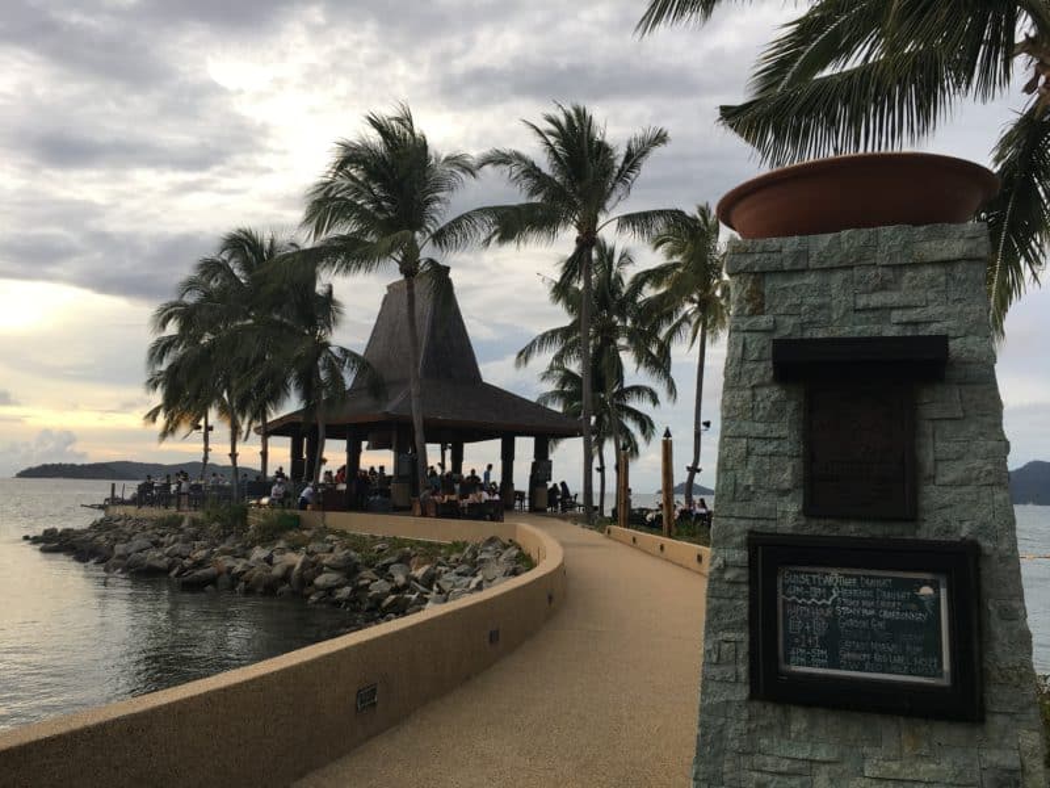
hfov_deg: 61.7
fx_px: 880
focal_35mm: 29
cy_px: 394
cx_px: 525
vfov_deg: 48.2
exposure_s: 1/108
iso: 25
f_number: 2.2
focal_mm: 4.15
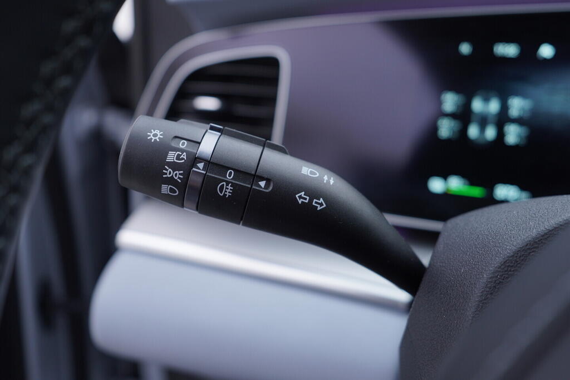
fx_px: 570
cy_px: 190
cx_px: 285
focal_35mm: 36
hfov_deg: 53.1
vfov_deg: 36.9
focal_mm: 24
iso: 125
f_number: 3.2
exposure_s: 1/50
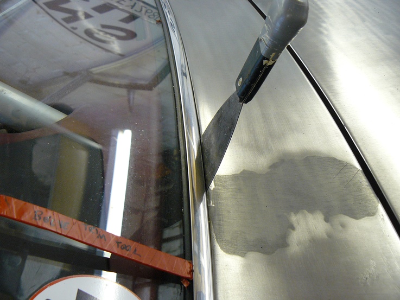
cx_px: 200
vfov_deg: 39.7
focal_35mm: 36
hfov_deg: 51.3
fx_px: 416
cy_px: 150
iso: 200
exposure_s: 1/25
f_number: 2.8
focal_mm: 6
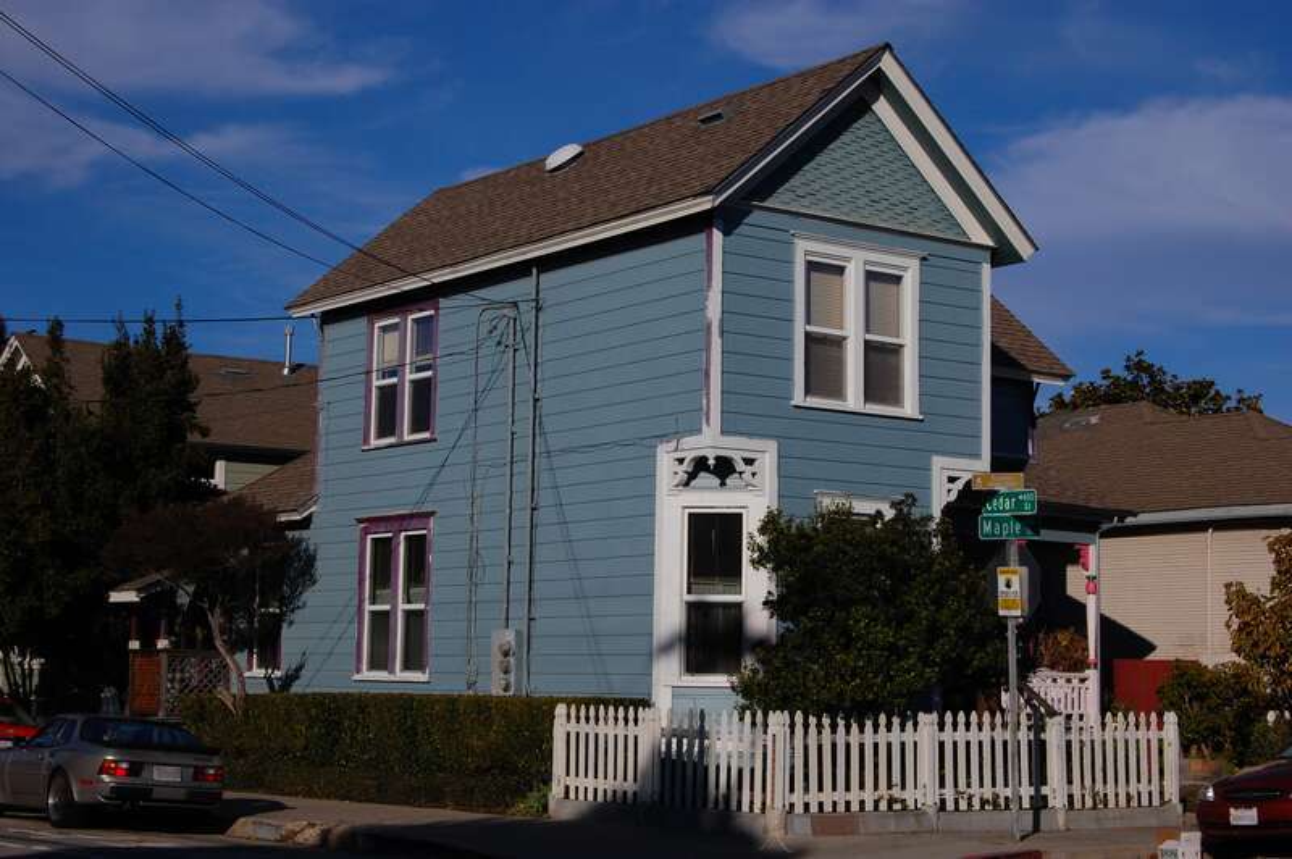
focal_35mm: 60
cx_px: 646
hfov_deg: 33.4
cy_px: 430
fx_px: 2152
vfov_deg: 22.6
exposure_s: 1/400
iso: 200
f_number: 16
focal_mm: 40
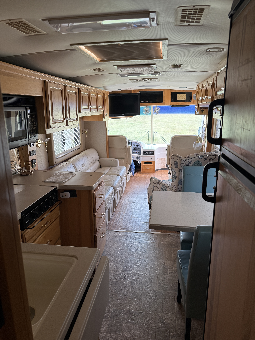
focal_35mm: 24
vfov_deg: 71.6
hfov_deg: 56.8
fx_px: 236
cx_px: 128
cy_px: 170
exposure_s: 1/121
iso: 160
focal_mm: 6.76
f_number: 1.78
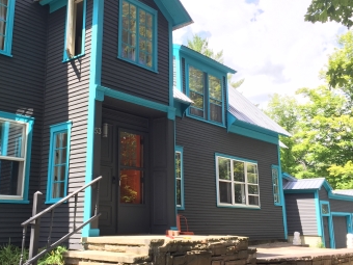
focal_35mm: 41
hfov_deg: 45.7
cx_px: 154
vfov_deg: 35.1
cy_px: 114
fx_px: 418
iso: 32
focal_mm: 4.15
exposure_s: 1/316
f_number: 2.2
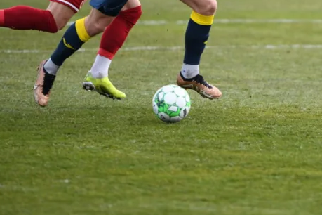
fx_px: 3989
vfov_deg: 3.1
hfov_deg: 4.6
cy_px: -15
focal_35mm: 446
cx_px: 293
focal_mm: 200
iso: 800
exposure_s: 1/2500
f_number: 2.8
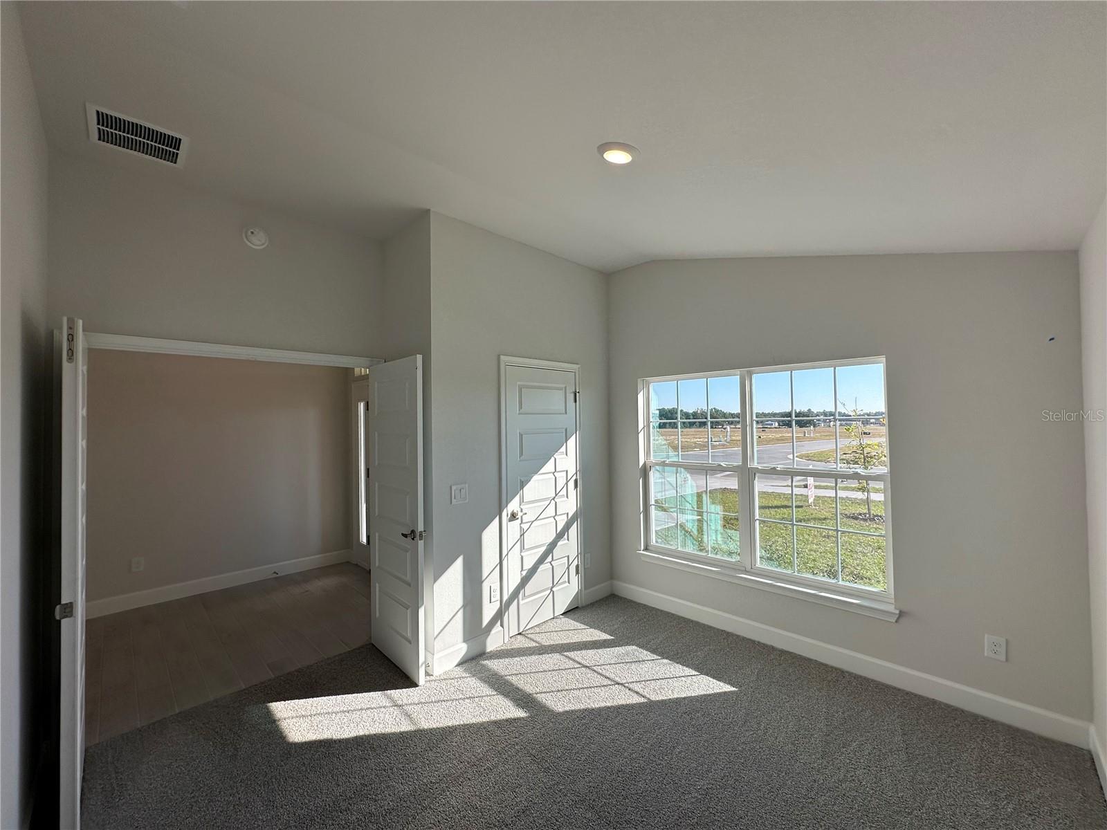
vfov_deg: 85.7
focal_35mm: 14
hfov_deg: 102.1
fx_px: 448
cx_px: 554
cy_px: 415
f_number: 2.2
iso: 40
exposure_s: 1/666
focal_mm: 2.22
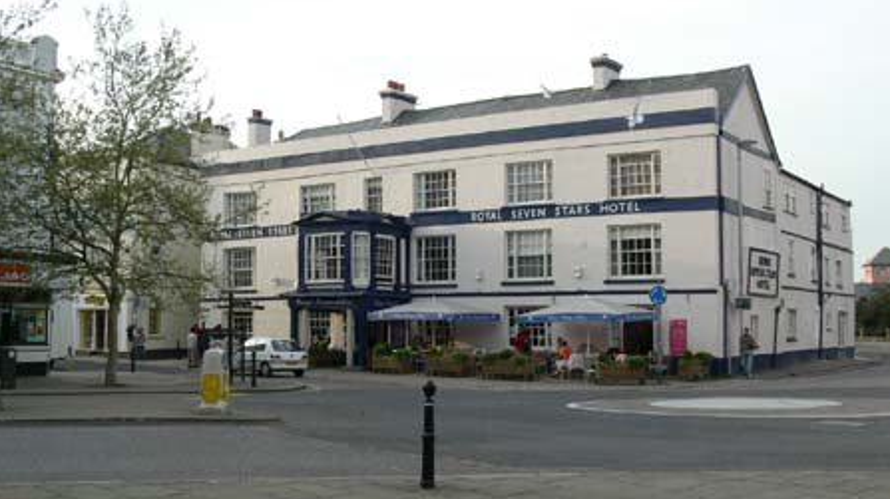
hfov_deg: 45.5
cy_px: 233
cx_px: 446
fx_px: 1062
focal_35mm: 45
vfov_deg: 26.5
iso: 100
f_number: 7.1
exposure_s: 1/80
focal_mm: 8.4
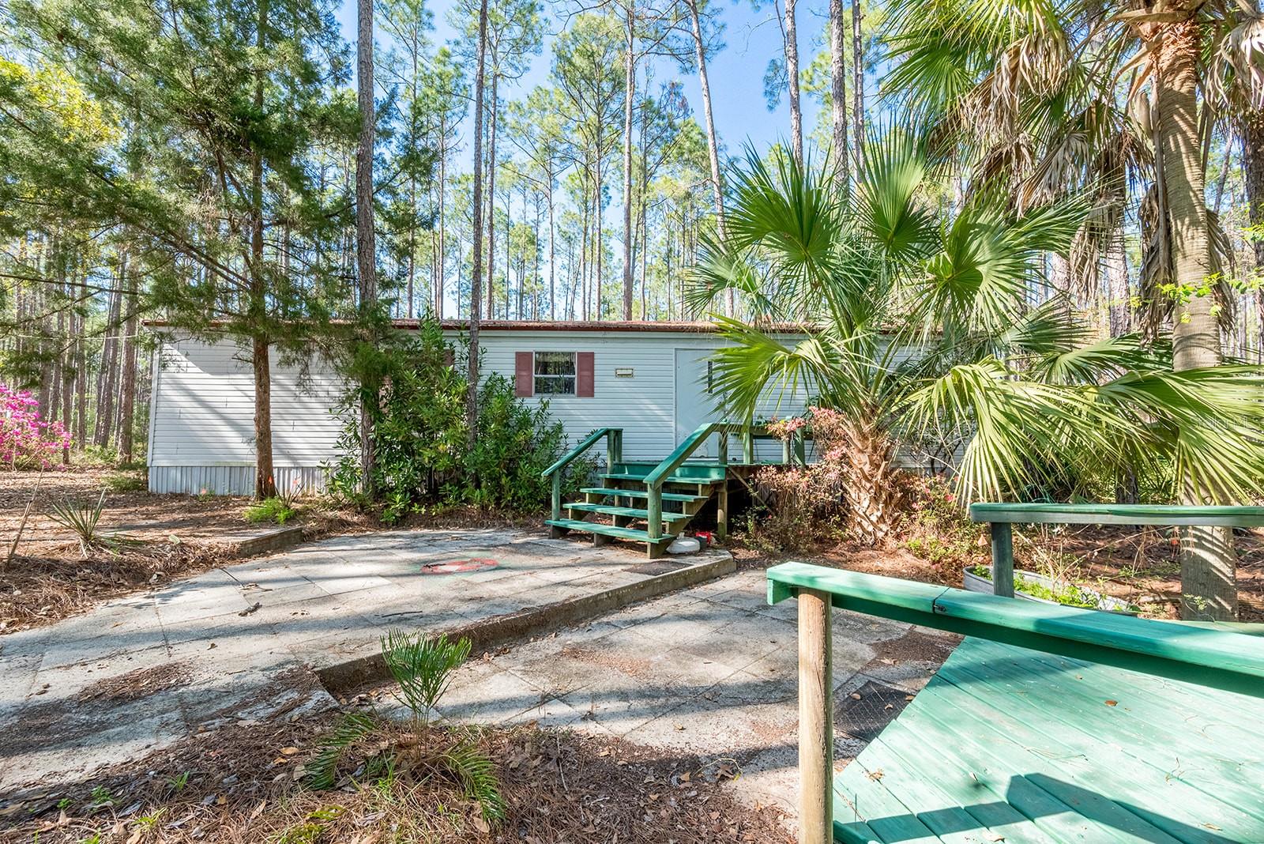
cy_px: 422
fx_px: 492
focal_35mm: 14
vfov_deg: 81.3
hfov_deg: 104.2
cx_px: 632
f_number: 9
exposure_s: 1/2000
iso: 500
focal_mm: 14
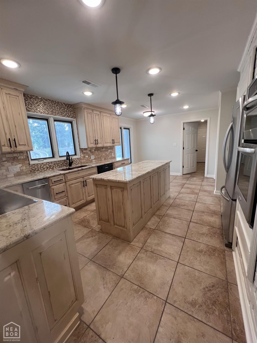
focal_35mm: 13
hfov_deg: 89.9
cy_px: 172
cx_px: 128
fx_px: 129
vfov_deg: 106.2
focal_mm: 1.57
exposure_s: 1/120
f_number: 1.8
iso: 125
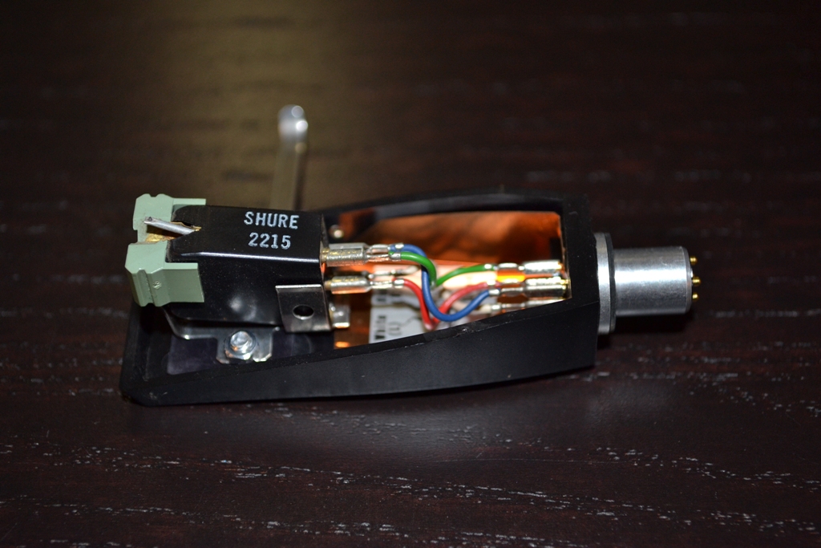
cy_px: 274
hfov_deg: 33.4
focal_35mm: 60
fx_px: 1368
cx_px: 410
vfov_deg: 22.6
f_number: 5.3
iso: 320
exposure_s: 1/60
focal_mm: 40
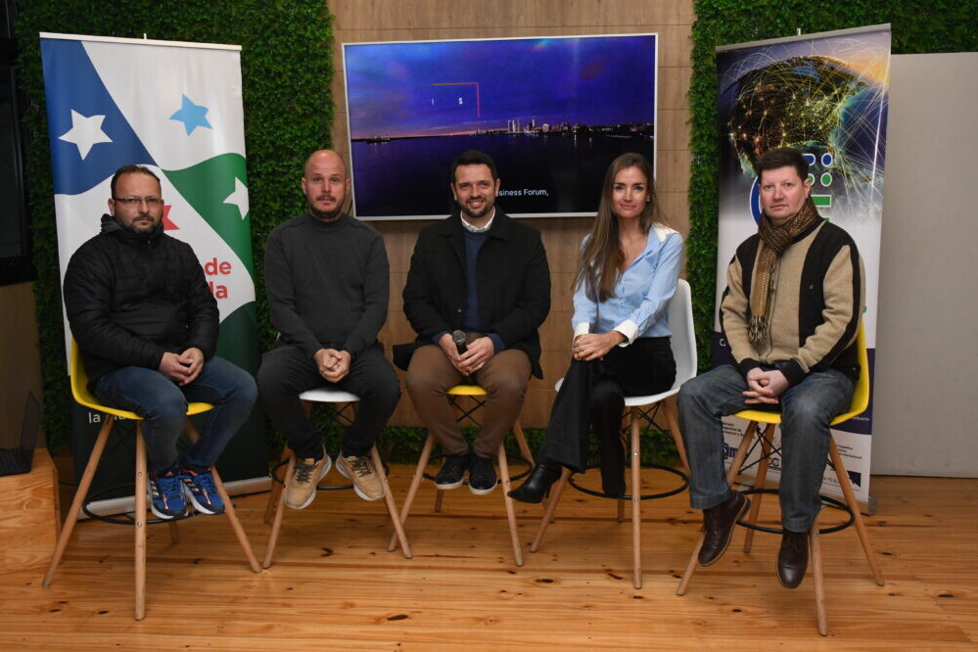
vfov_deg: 33.4
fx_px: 1087
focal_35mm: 40
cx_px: 500
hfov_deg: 48.5
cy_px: 325
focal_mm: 26
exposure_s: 1/160
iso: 3200
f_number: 14
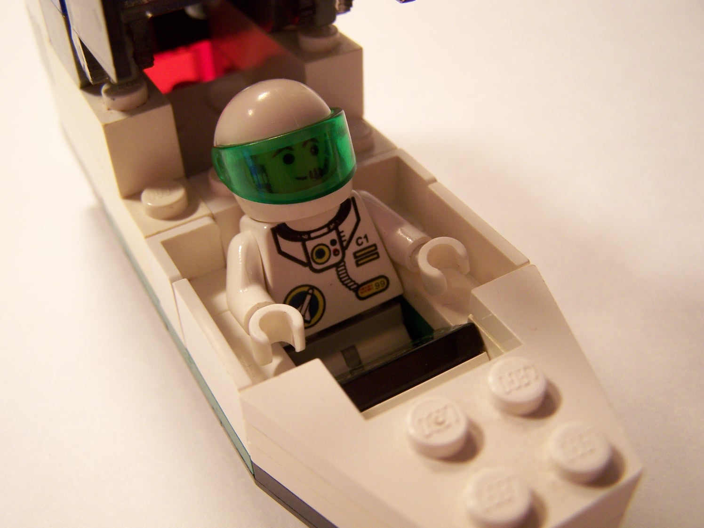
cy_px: 264
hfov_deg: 49.0
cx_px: 352
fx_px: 773
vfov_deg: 37.7
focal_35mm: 38
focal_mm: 6.3
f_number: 2.8
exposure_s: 1/30
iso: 125
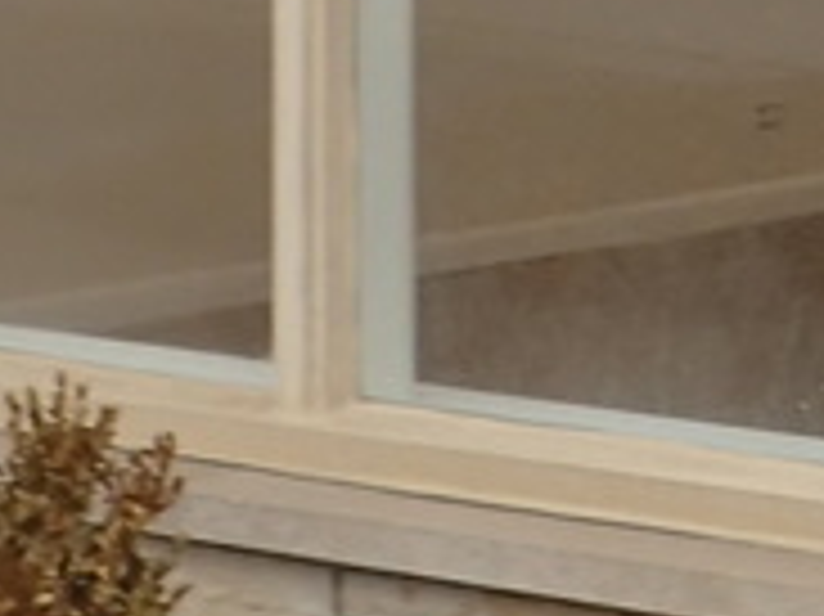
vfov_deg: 7.5
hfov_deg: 9.7
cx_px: 1360
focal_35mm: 197
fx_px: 4686
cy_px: -162
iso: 100
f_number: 2.8
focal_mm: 4.5
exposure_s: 1/100
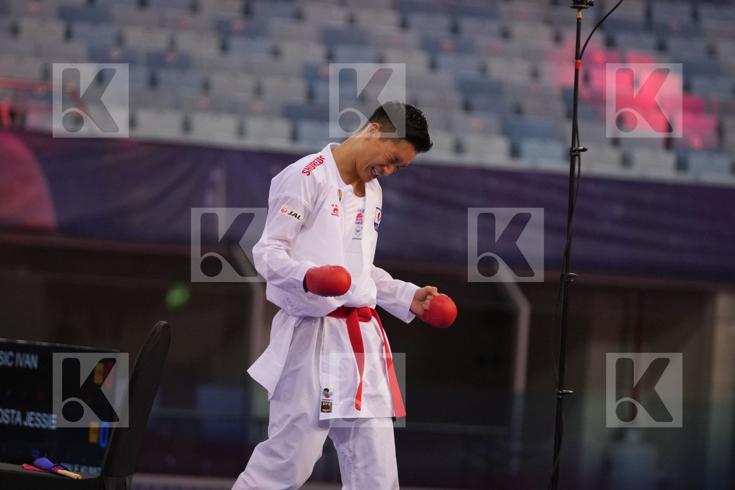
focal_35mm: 256
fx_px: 5226
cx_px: 368
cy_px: 245
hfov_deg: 8.0
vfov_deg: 5.4
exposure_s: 1/1000
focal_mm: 171
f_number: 2.8
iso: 2500
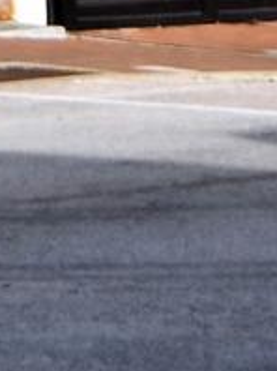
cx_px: -830
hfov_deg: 3.9
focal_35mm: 358
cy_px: -853
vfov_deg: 5.2
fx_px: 3828
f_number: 4.5
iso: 250
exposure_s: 1/1600
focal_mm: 24
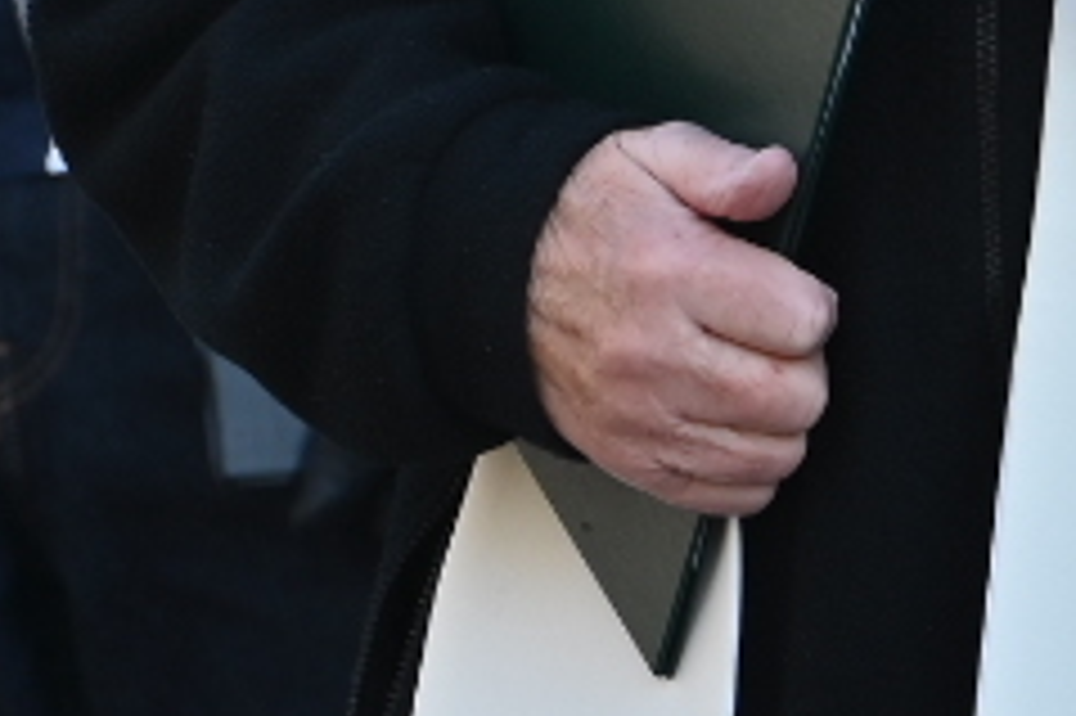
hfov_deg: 1.7
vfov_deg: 1.1
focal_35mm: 1219
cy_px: -500
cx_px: 1076
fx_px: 36408
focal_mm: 180
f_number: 5.6
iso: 125
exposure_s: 1/200
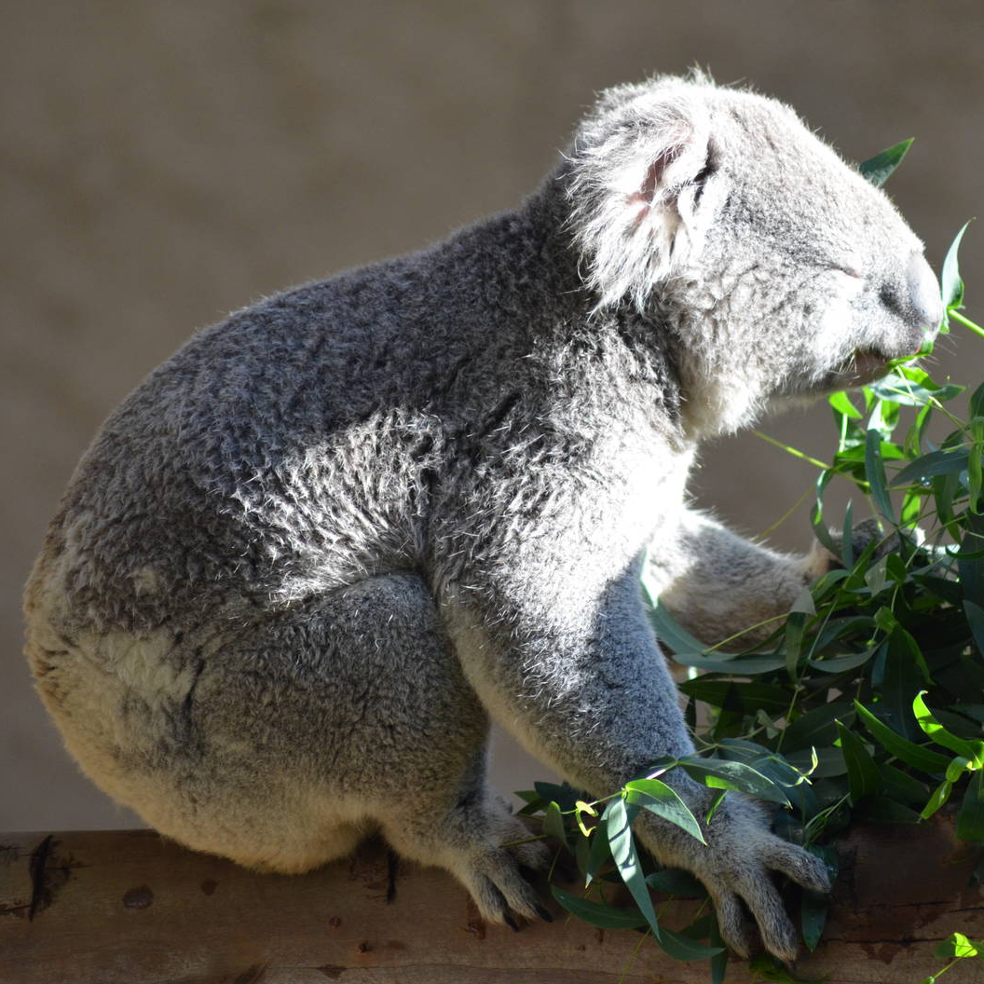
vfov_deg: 4.3
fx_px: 13025
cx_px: 585
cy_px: 493
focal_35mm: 405
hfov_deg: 4.3
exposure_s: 1/800
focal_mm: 210
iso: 800
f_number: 4.8
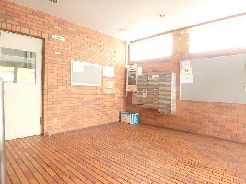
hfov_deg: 79.0
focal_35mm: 21
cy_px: 92
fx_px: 149
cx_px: 123
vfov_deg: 63.4
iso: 800
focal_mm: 3.7
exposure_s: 1/30
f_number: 3.5
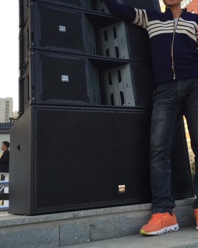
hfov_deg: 33.9
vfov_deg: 41.7
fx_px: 323
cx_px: 125
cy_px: 93
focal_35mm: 44
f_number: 2.2
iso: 32
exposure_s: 1/377
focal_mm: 4.15
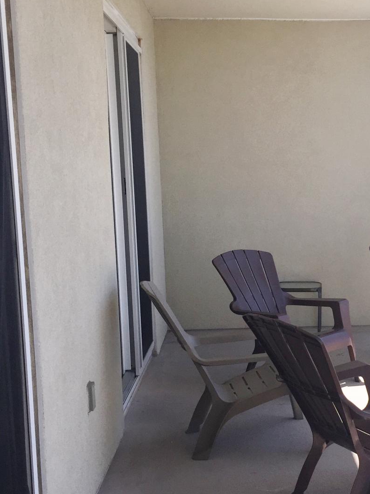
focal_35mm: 55
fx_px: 784
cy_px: 291
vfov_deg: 34.8
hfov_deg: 25.8
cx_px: 327
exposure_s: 1/1199
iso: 40
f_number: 2.2
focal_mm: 4.15
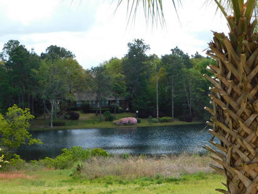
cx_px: 180
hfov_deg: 19.2
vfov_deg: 14.5
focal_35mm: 102
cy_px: 124
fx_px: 761
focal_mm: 11.7
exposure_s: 1/500
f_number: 4.2
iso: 125
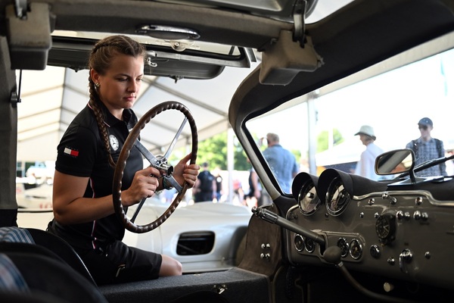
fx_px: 479
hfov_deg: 50.7
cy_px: 152
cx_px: 227
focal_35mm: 38
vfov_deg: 35.1
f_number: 3.2
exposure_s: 1/640
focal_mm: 38
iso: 500
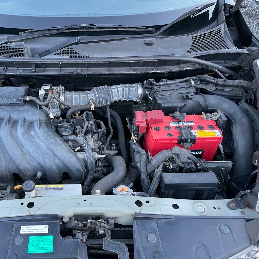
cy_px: 129
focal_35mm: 31
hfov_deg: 51.5
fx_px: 262
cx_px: 85
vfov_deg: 52.5
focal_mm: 4.2
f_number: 1.6
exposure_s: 1/85
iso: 125
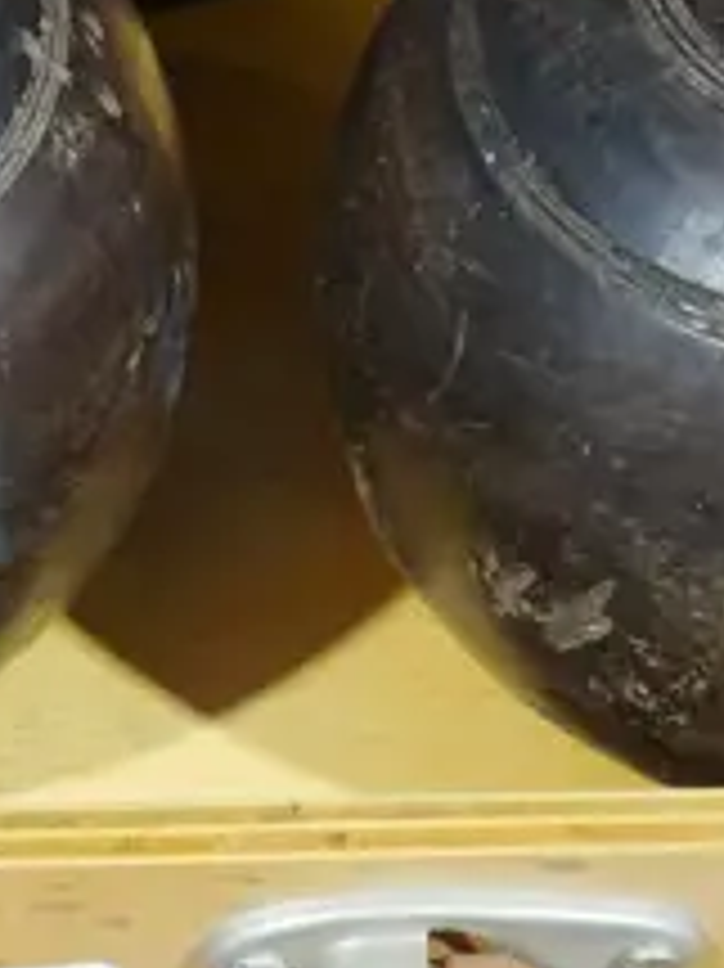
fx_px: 5053
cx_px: -182
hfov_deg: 8.1
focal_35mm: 181
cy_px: -194
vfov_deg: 10.7
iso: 1600
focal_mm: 19
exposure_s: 1/60
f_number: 4.1
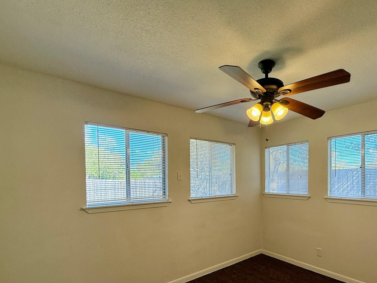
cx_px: 236
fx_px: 207
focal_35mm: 19
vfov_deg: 67.1
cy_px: 185
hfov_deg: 83.0
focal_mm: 2.22
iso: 64
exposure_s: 1/128
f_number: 2.2
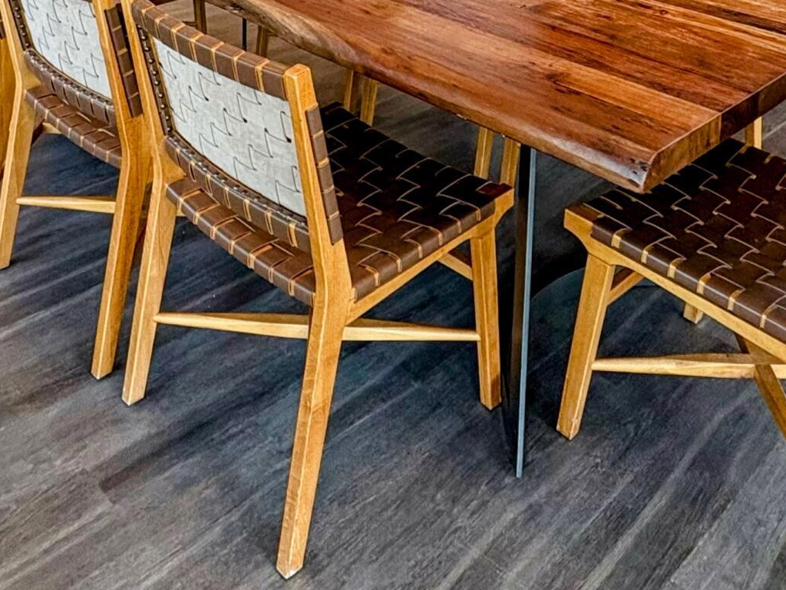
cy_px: -183
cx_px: 387
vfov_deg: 28.6
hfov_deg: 45.8
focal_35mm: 41
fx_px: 931
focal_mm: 2.22
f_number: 2.2
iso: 200
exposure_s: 1/120
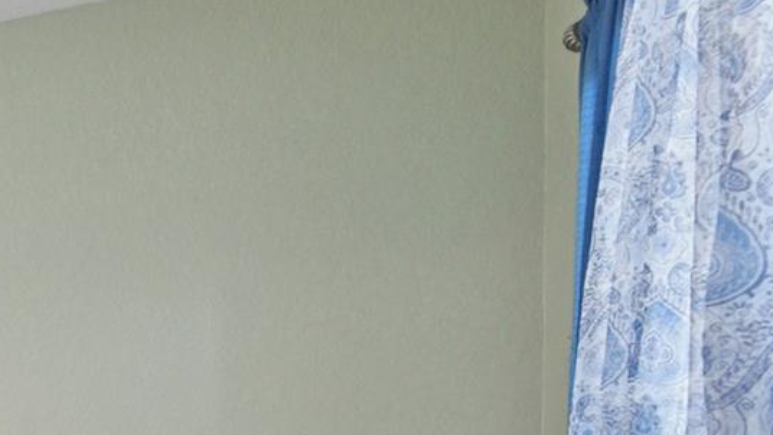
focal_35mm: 64
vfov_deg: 17.5
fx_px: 1312
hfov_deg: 20.8
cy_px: 587
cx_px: -662
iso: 2000
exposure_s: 1/15
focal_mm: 16
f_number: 8
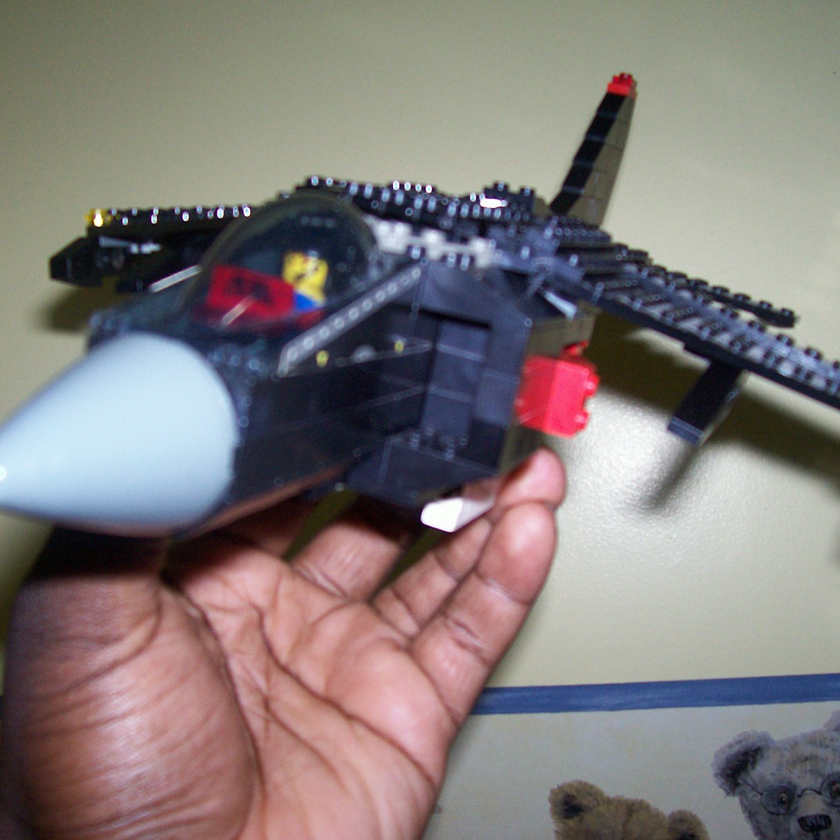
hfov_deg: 40.9
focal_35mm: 41
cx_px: 441
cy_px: 426
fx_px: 1126
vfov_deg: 40.9
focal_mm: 5.6
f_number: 2.7
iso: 140
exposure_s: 1/112
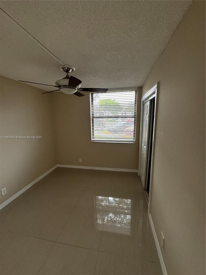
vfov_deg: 102.1
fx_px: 111
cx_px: 103
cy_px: 138
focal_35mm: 14
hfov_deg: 85.7
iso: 200
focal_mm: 2.22
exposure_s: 1/120
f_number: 2.2
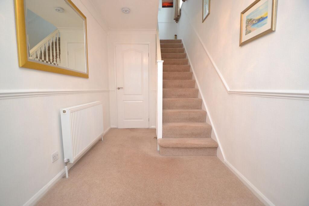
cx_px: 154
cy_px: 103
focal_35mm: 15
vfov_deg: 77.3
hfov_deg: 100.4
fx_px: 129
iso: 450
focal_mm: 10
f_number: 3.5
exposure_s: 1/60
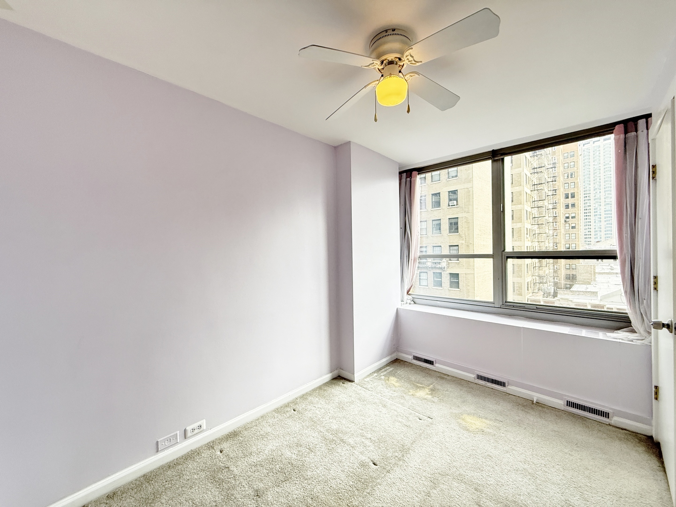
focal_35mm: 14
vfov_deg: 85.7
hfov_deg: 102.1
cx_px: 338
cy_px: 254
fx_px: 273
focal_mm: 2.22
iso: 320
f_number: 2.2
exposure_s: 1/120
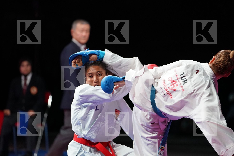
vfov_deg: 7.1
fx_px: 1261
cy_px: 78
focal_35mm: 194
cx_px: 117
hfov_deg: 10.6
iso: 5000
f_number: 2.8
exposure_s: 1/1000
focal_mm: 194
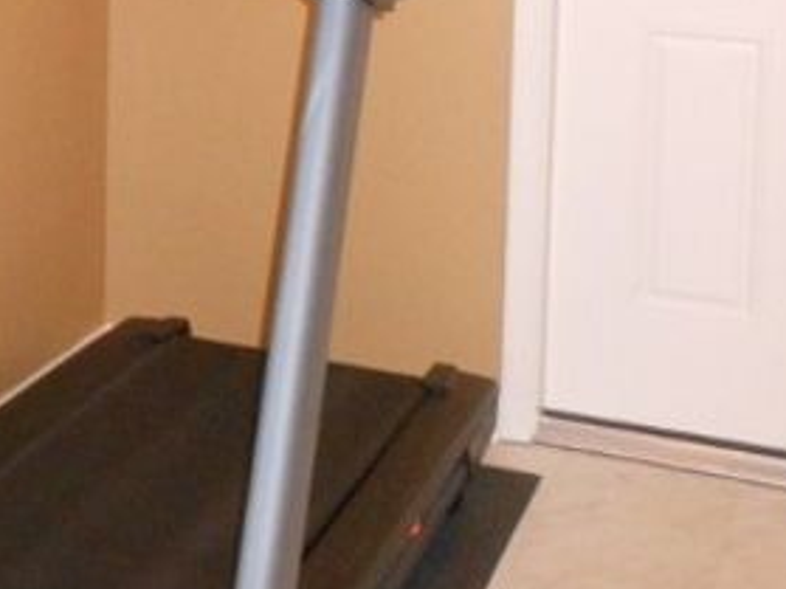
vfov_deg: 16.2
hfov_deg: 21.5
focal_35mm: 87
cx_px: -59
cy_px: -148
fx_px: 1975
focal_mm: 5
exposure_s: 1/25
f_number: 3.7
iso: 500
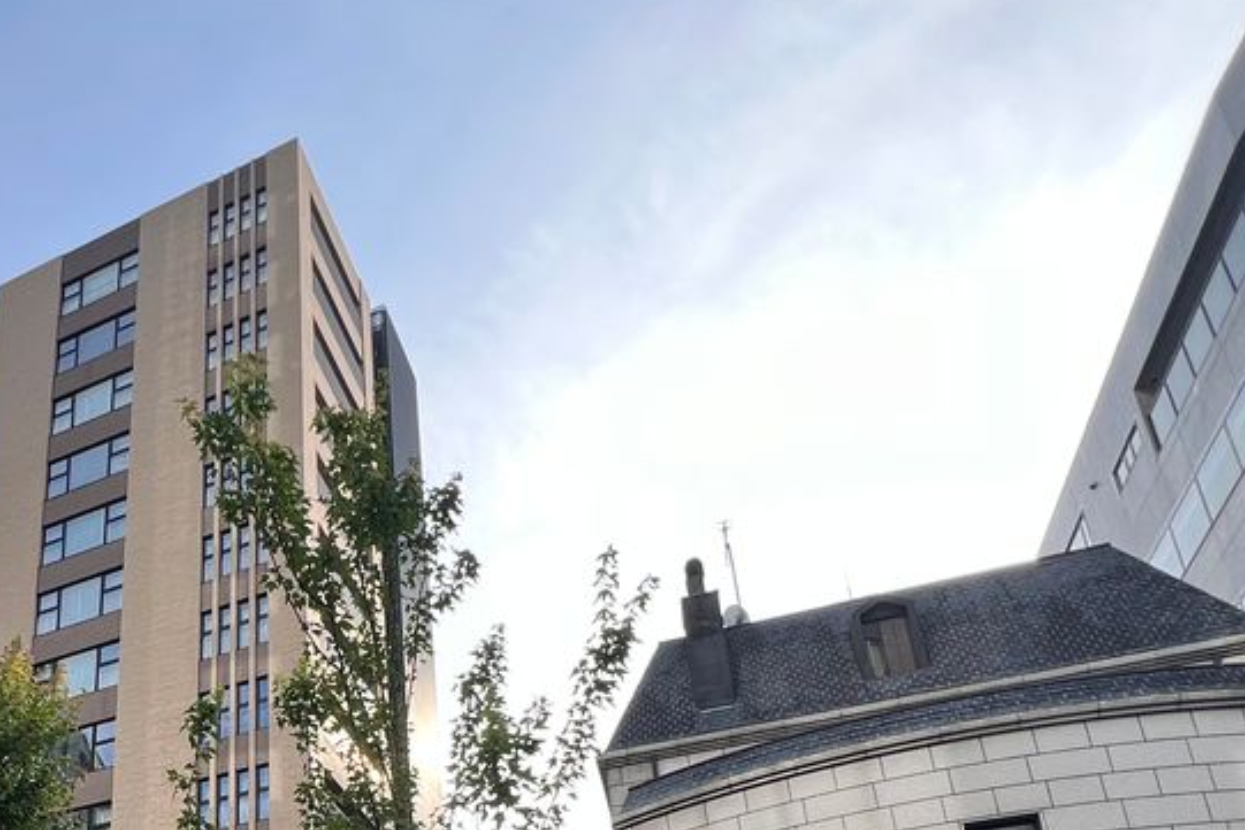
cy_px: 945
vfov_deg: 36.0
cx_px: 214
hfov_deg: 56.5
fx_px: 1038
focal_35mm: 30
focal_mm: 1.57
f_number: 1.8
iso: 32
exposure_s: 1/374
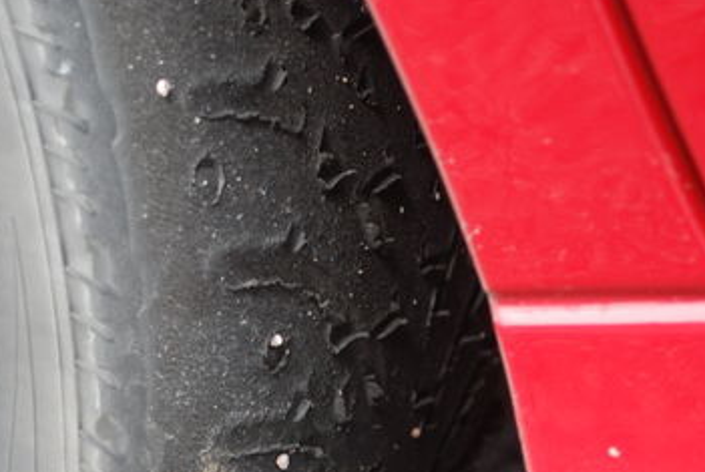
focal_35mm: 104
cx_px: 275
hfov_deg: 19.6
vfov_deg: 13.1
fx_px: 2039
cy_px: 418
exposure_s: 1/100
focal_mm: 38
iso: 200
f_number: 5.3
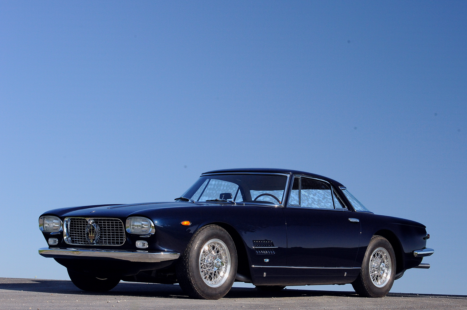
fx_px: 907
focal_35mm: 70
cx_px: 234
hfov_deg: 28.9
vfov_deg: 19.4
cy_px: 155
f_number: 14
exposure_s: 1/500
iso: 2500
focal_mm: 70
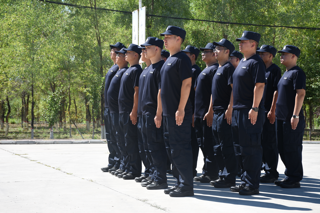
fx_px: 693
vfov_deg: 17.5
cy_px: 106
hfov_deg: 26.0
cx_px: 160
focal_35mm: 78
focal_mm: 52
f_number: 8
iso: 100
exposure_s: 1/250
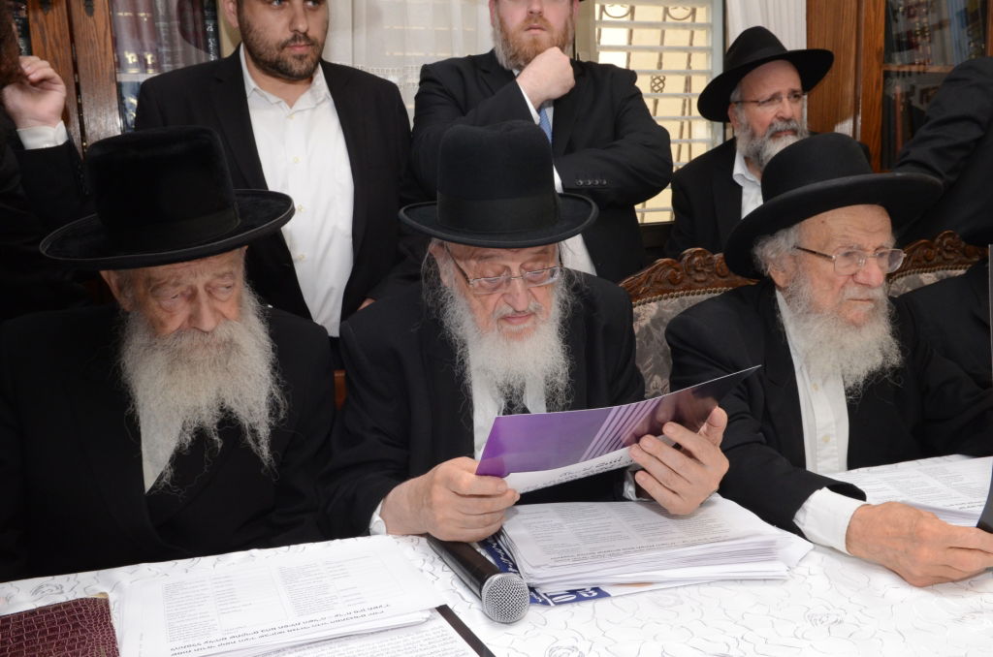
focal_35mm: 33
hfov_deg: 57.3
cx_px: 496
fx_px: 908
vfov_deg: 39.8
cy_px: 328
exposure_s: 1/125
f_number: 9
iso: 1250
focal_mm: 22
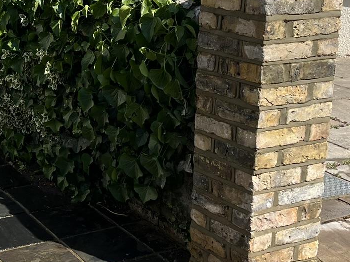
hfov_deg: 25.4
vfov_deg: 19.4
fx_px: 768
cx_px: 94
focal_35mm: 76
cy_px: 113
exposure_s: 1/3413
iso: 50
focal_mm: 5.1
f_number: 1.6
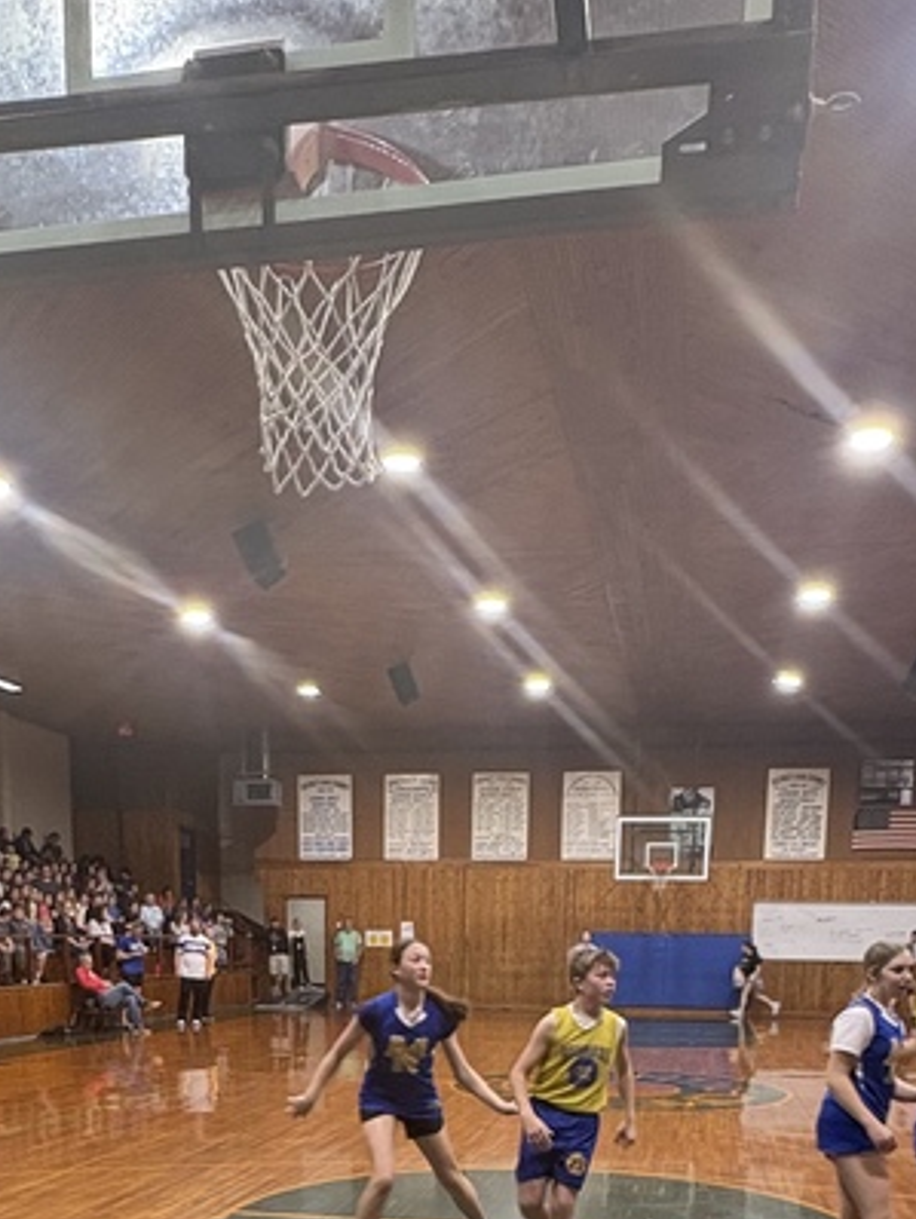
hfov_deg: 39.7
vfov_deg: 44.9
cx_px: 444
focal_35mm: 36
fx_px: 1269
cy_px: 1170
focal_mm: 2.22
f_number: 2.2
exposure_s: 1/60
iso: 250
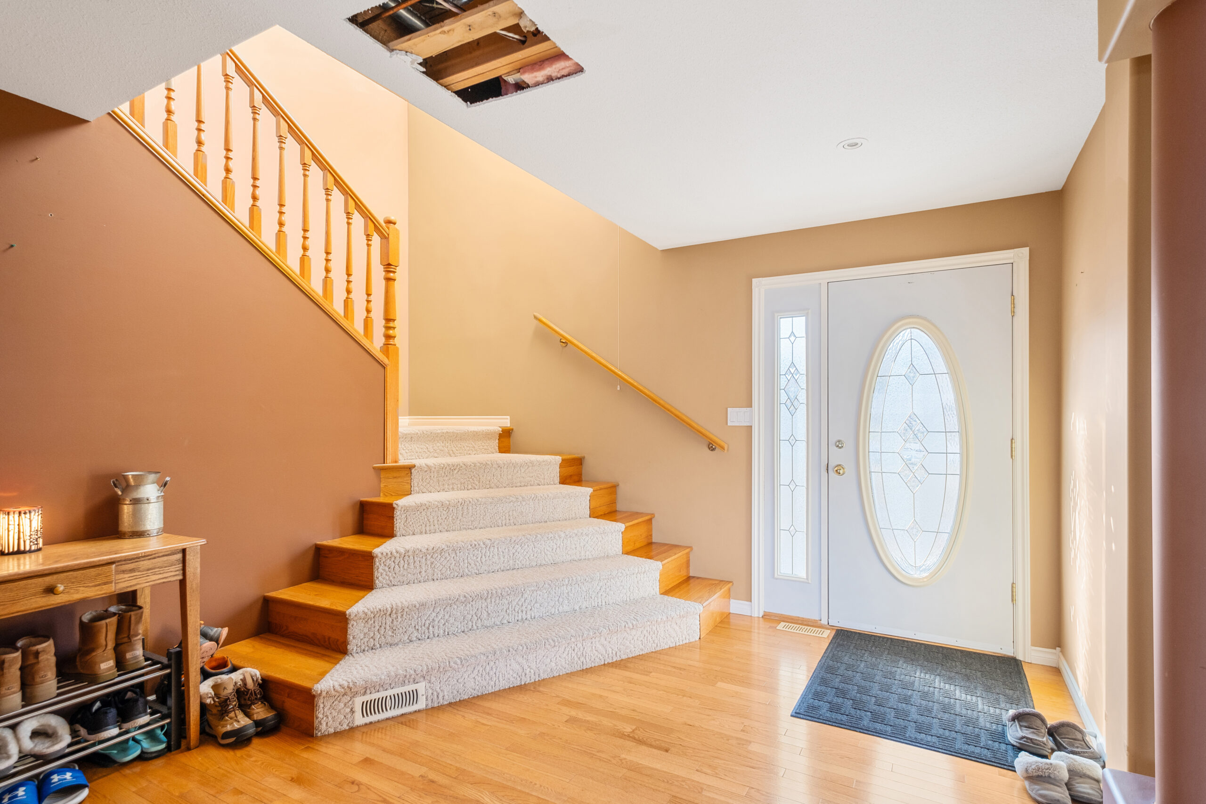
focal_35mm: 18
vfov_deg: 67.4
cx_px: 603
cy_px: 402
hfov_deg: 90.0
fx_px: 603
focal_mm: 12
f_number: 4
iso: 200
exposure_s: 1/17
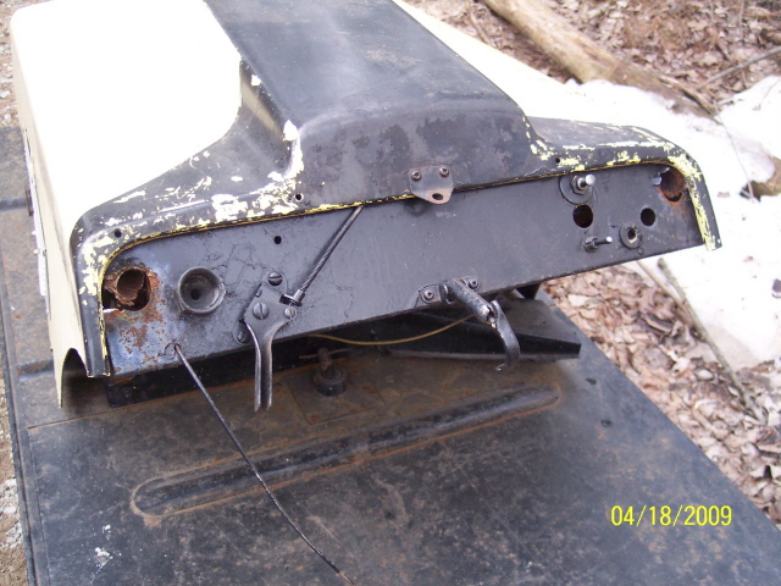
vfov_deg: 37.7
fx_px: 857
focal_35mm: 38
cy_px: 293
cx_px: 390
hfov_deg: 49.0
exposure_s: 1/250
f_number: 2.8
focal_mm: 8
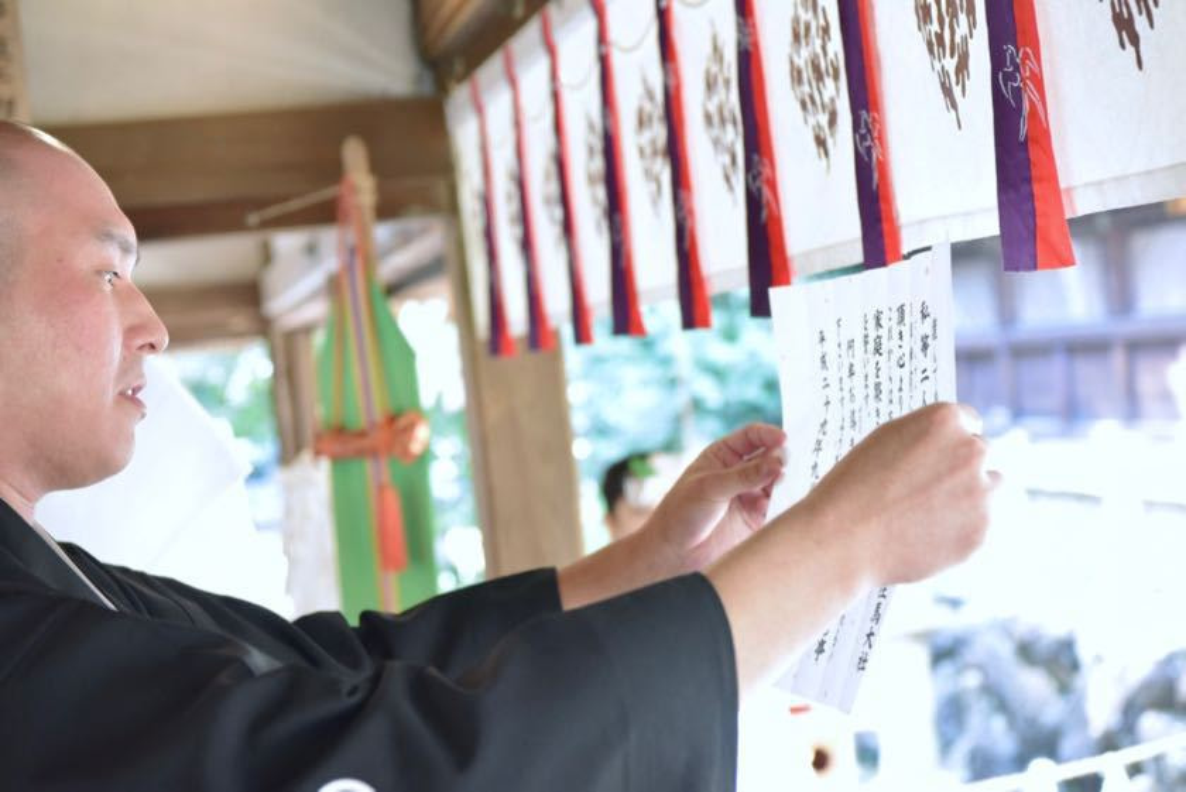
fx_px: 2307
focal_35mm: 70
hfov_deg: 28.8
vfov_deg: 19.5
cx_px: 593
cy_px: 396
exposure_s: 1/80
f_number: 5.6
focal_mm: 70
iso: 4000
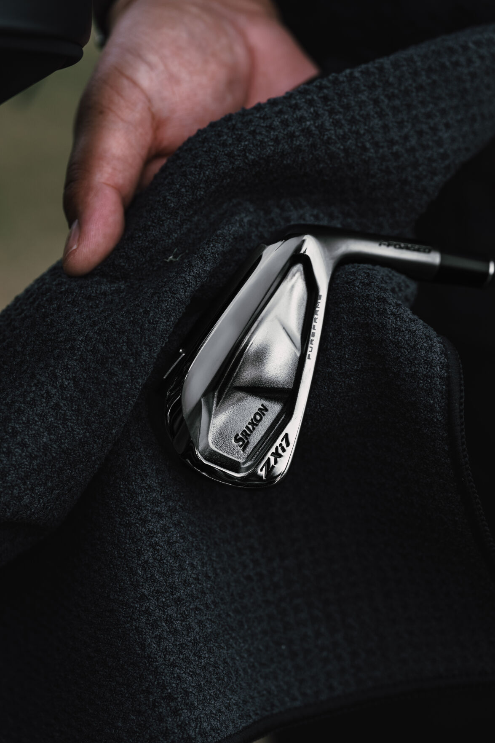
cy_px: 372
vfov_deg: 14.3
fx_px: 2970
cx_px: 248
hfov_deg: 9.5
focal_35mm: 144
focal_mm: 144
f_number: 4
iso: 200
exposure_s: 1/320
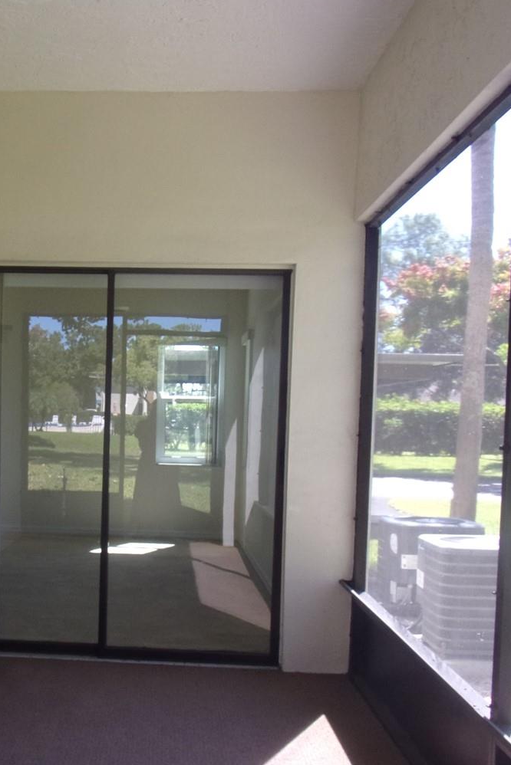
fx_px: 851
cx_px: 83
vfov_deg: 48.2
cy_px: 454
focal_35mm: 40
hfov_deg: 32.3
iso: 80
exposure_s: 1/100
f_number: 3.3
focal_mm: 4.3
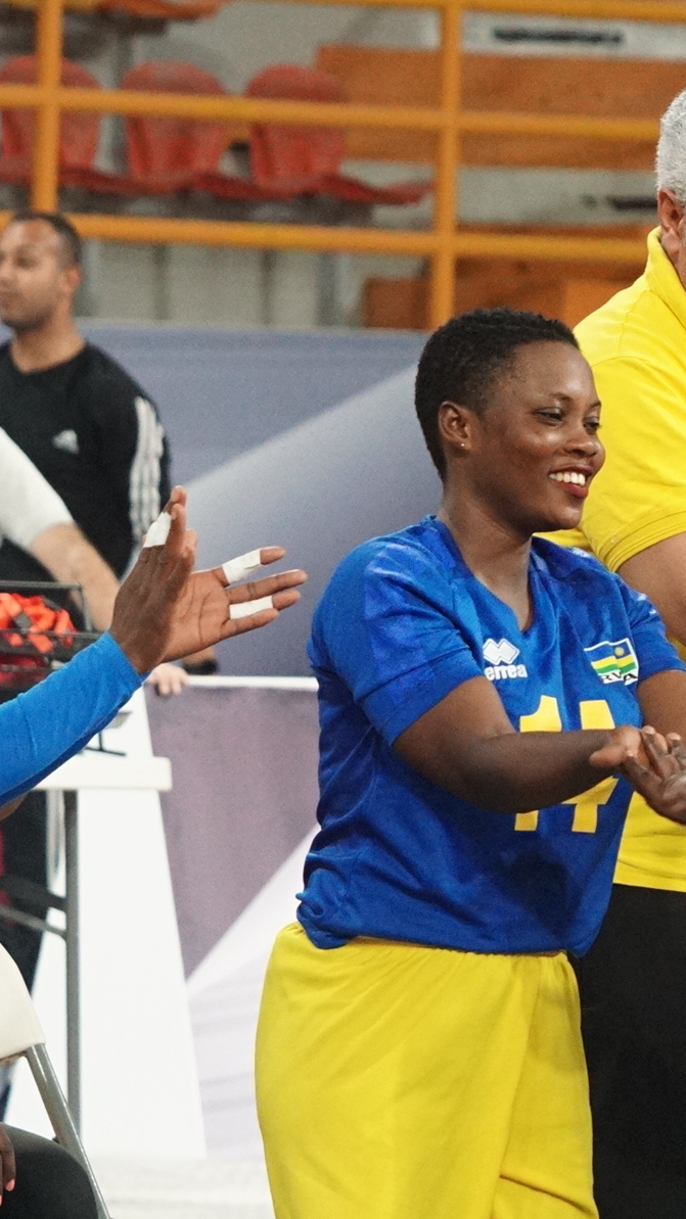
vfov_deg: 5.5
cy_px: 551
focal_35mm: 396
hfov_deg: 3.1
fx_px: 12807
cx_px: 852
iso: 2000
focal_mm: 100
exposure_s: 1/640
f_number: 4
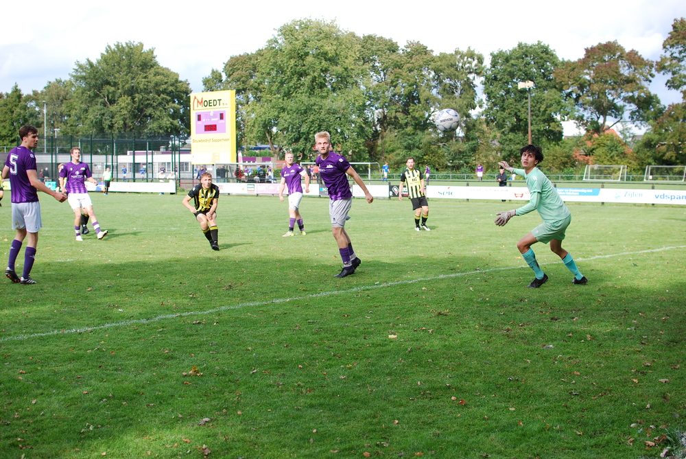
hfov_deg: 37.8
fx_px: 1001
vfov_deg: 25.8
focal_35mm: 52
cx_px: 343
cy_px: 230
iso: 200
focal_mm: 35
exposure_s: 1/800
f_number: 3.2
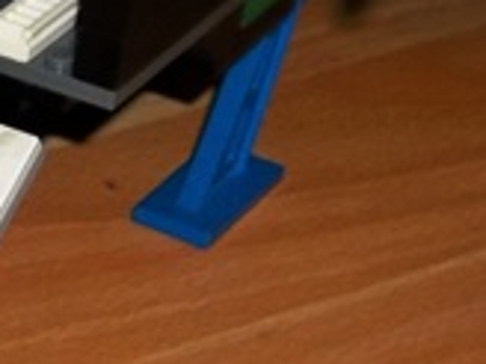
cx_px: -673
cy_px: 408
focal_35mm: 180
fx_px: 2527
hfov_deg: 9.7
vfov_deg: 8.2
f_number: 4
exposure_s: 1/40
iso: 80
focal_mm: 6.6
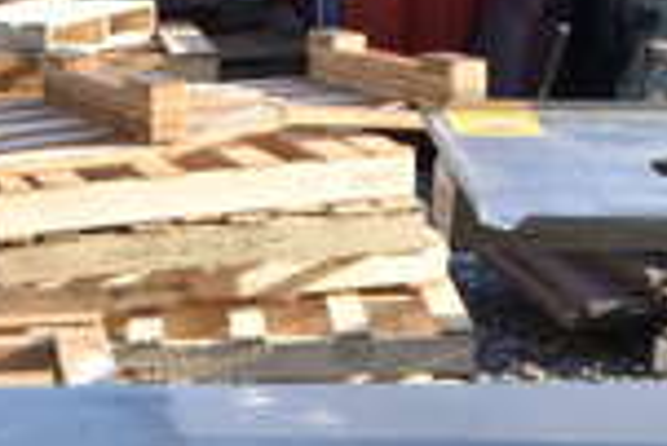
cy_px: 830
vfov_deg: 11.6
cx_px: 49
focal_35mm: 109
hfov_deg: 18.4
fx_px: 2021
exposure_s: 1/250
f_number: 7.1
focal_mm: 18
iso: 200
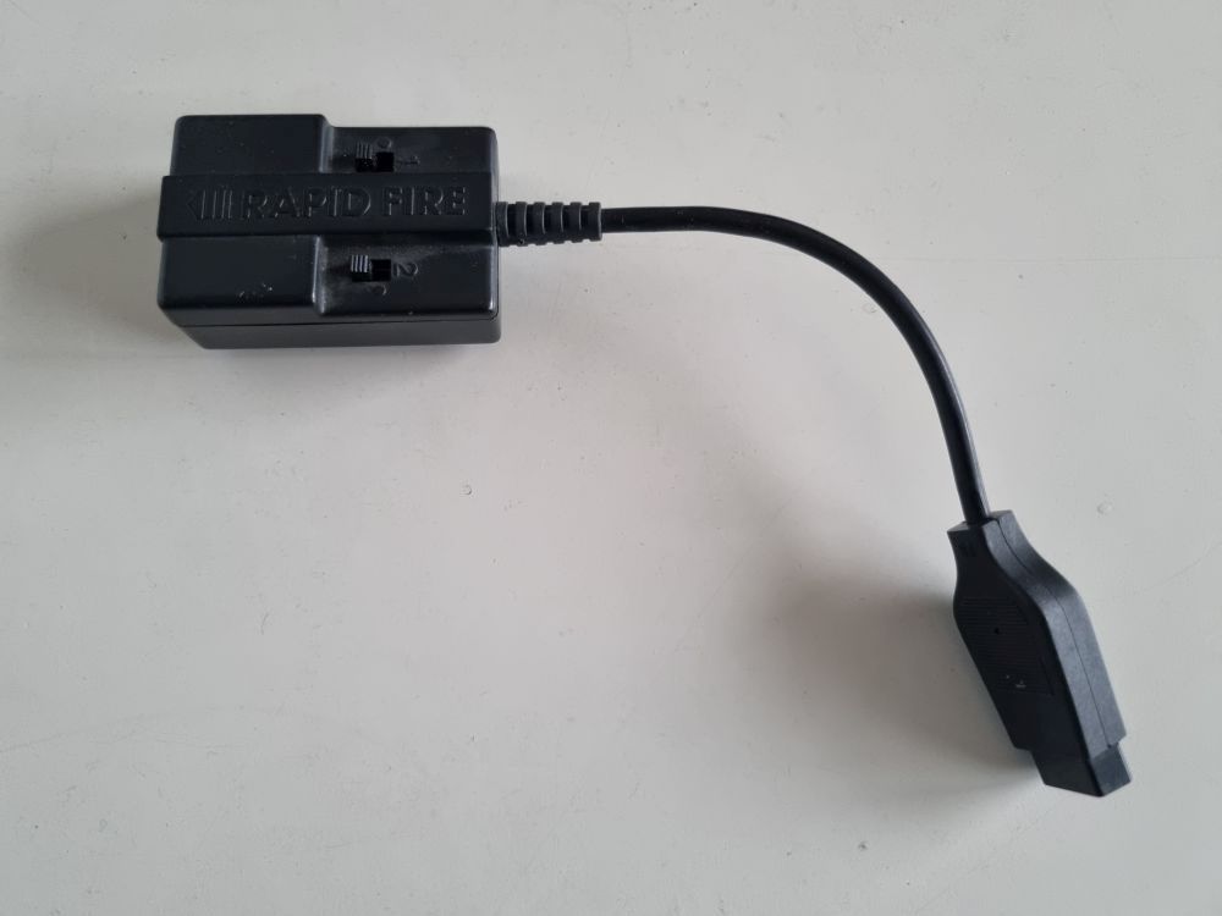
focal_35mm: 26
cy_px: 458
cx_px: 611
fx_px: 918
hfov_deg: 67.3
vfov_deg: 53.1
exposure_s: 1/50
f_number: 1.8
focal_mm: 5.4
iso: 400
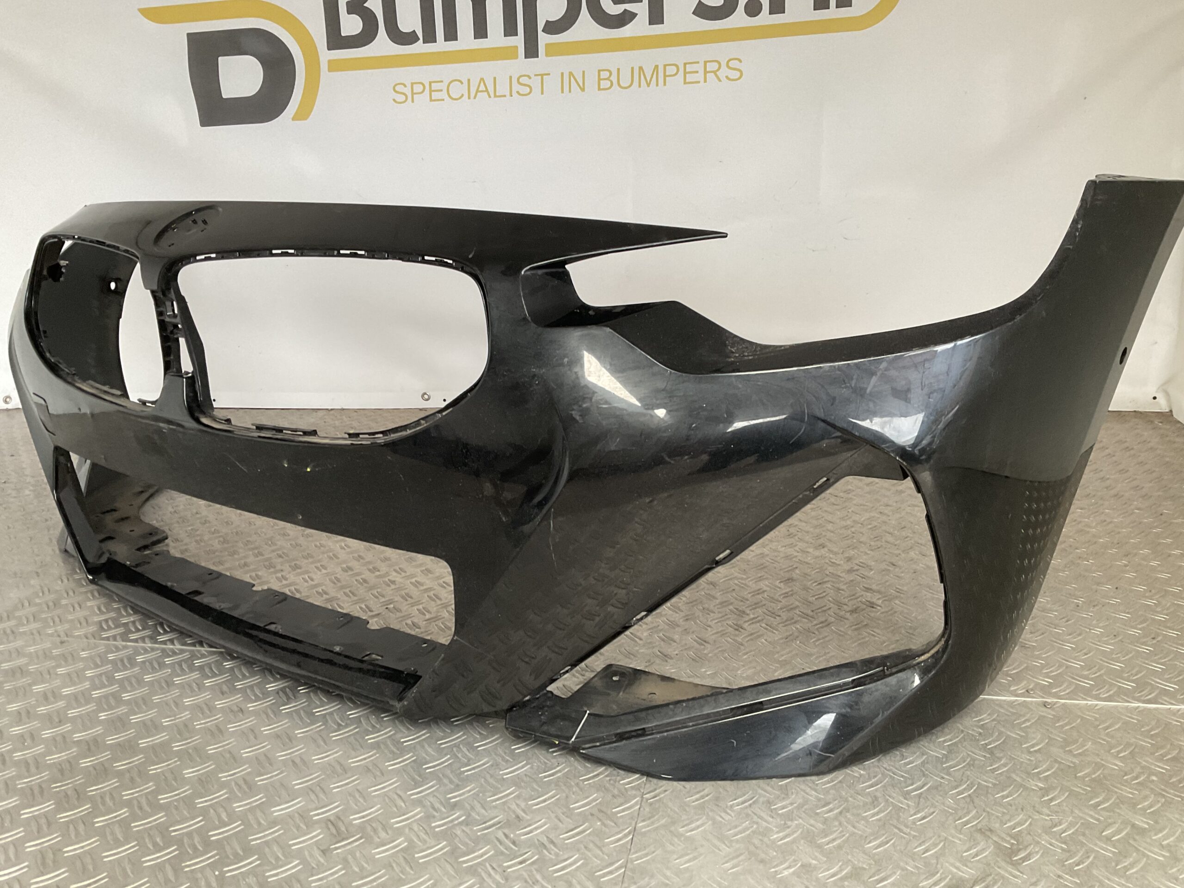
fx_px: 992
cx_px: 592
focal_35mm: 29
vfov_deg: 48.2
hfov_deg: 61.7
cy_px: 444
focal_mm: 3
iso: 100
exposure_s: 1/50
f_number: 1.8
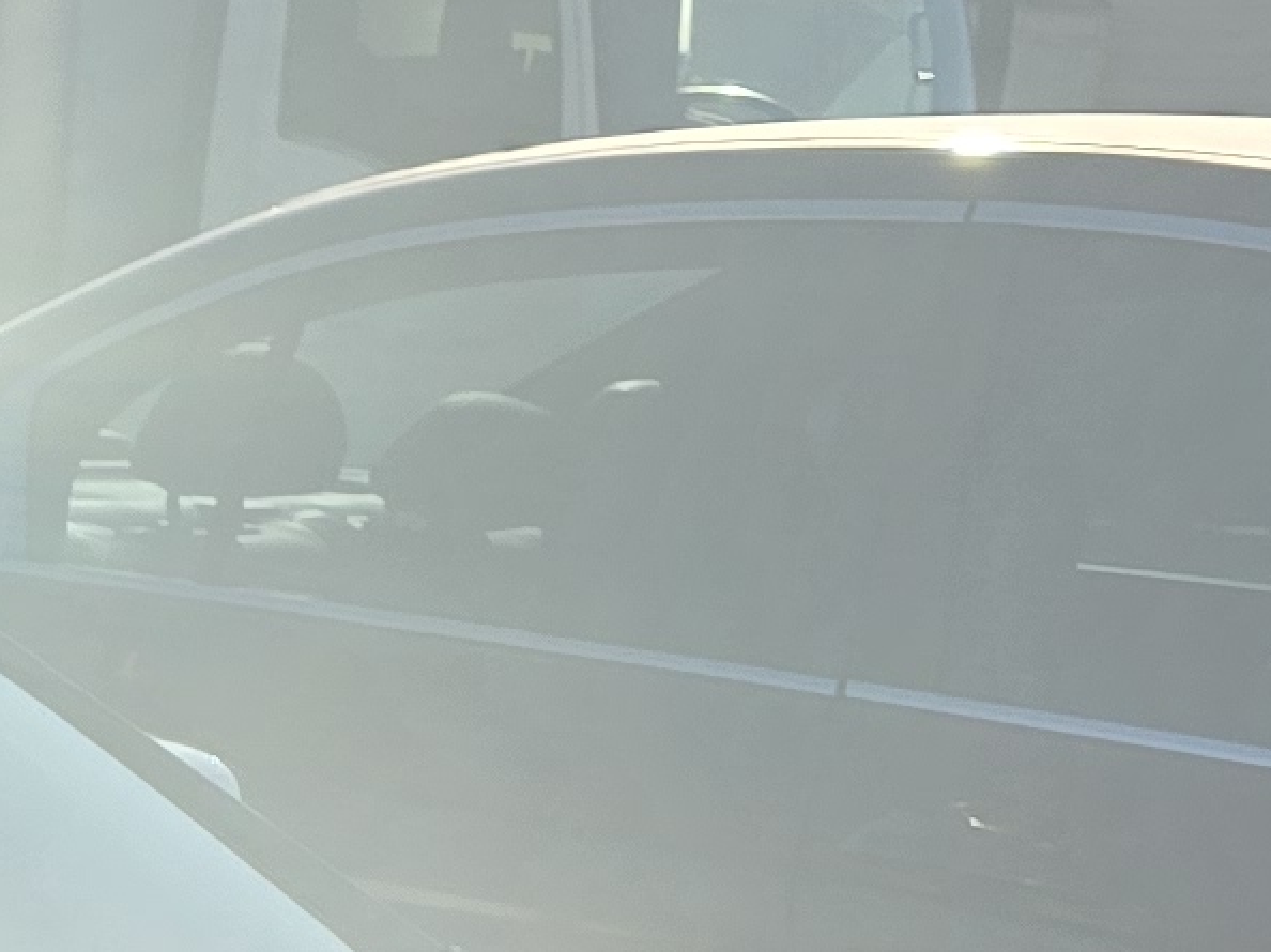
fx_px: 5689
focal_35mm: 155
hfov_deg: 11.7
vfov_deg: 8.3
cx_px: -1070
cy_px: 2708
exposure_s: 1/832
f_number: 1.7
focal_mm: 6.3
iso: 12
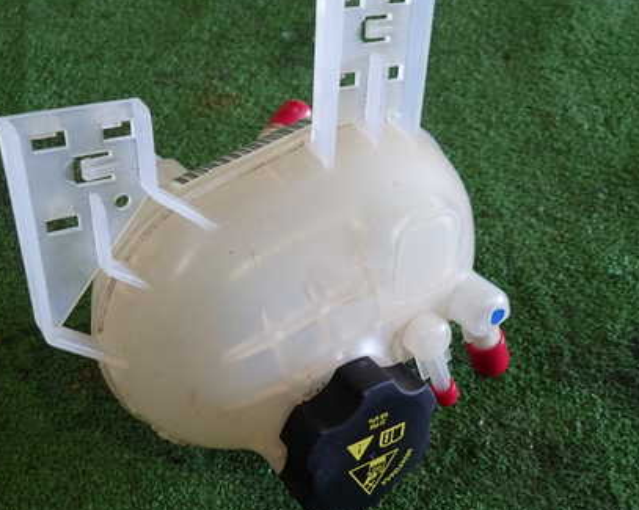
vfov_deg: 41.1
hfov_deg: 50.3
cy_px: 257
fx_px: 680
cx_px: 298
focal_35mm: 36
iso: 200
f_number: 2
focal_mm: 4.5
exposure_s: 1/40
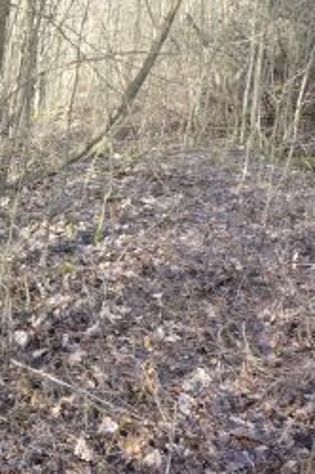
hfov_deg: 20.7
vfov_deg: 31.4
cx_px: 30
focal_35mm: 64
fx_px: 842
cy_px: 190
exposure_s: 1/60
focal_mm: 5.2
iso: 100
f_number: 3.3
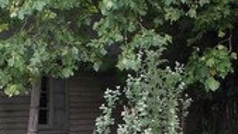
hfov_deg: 15.5
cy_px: 147
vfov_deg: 8.7
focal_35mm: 138
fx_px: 871
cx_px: 87
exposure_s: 1/400
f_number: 2.7
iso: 80
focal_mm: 4
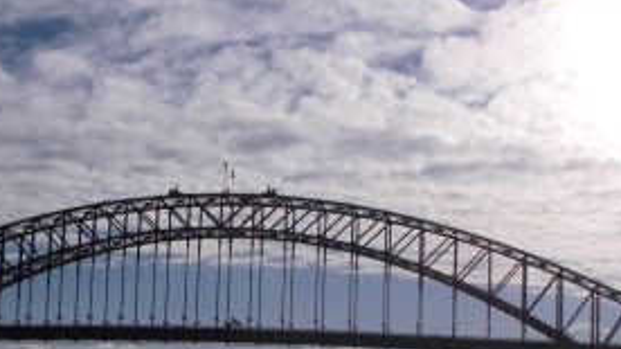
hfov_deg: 28.0
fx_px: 1235
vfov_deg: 15.8
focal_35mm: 75
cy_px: 328
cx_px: 187
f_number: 9.8
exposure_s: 1/500
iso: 64
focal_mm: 6.9
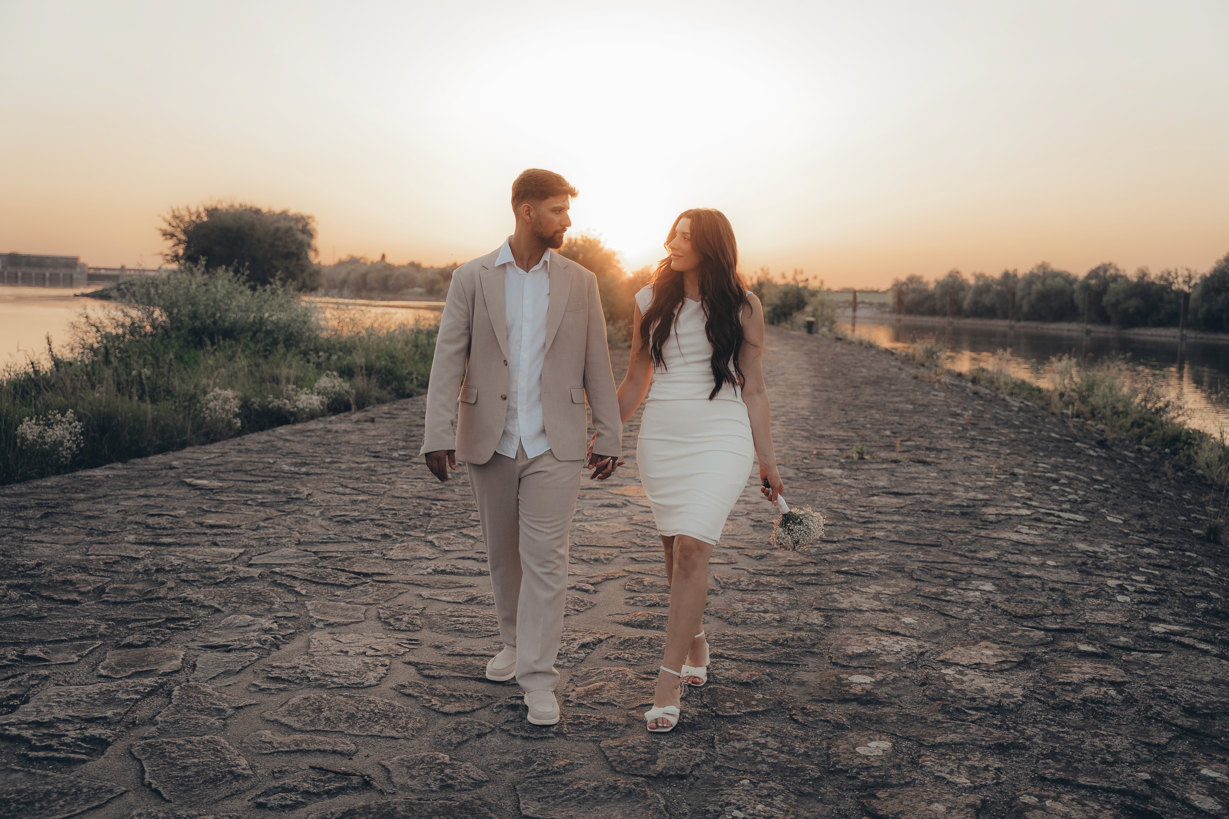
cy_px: 403
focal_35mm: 37
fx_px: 1274
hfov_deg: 51.5
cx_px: 619
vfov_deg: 35.7
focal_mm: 36.3
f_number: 2.8
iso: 640
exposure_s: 1/1250
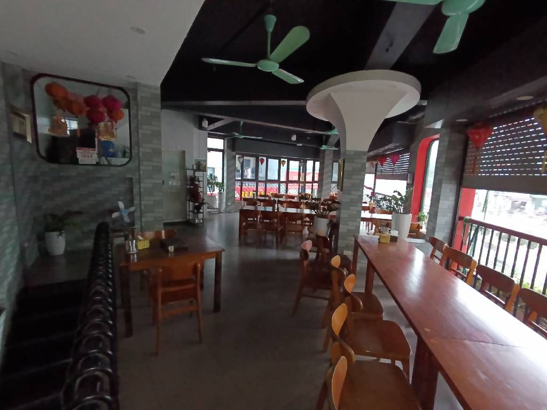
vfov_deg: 78.1
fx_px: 253
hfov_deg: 94.5
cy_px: 205
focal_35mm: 16
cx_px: 274
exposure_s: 1/25.1
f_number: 2.2
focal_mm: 1.65
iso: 800
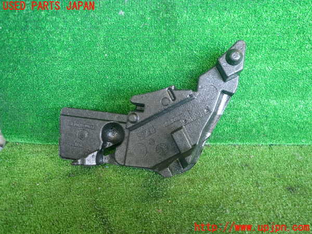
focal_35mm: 25
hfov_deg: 69.4
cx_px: 156
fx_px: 225
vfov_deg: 54.9
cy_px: 117
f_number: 2
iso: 200
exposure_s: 1/40
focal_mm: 4.5
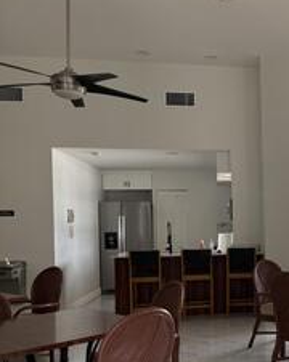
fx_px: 482
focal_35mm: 45
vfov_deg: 41.0
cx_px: 320
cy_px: 223
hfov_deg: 29.9
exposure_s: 1/121
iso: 64
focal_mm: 5.96
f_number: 1.6
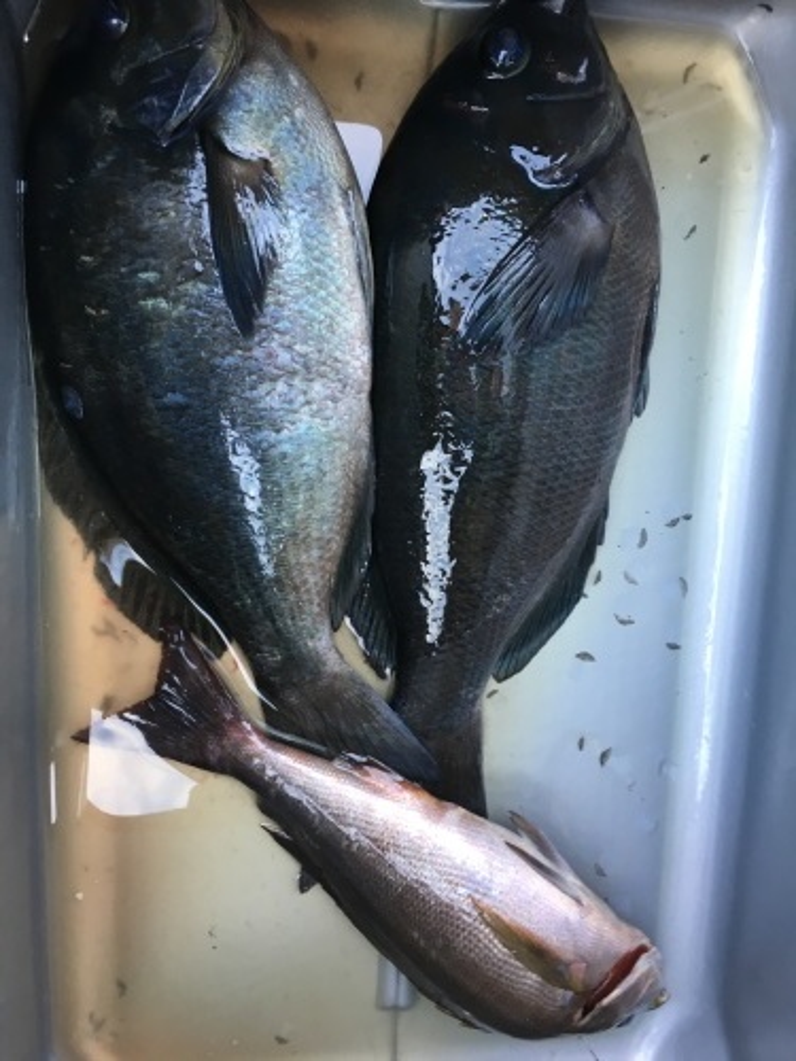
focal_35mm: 29
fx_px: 889
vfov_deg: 61.7
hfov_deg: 48.2
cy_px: 530
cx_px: 398
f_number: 2.2
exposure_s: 1/30
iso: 50
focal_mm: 4.15
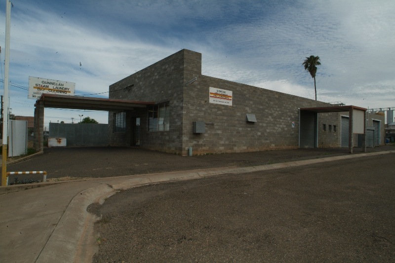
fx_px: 230
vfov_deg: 59.5
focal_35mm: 21
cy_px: 132
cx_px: 198
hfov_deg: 81.2
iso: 400
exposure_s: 1/125
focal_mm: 14
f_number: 22
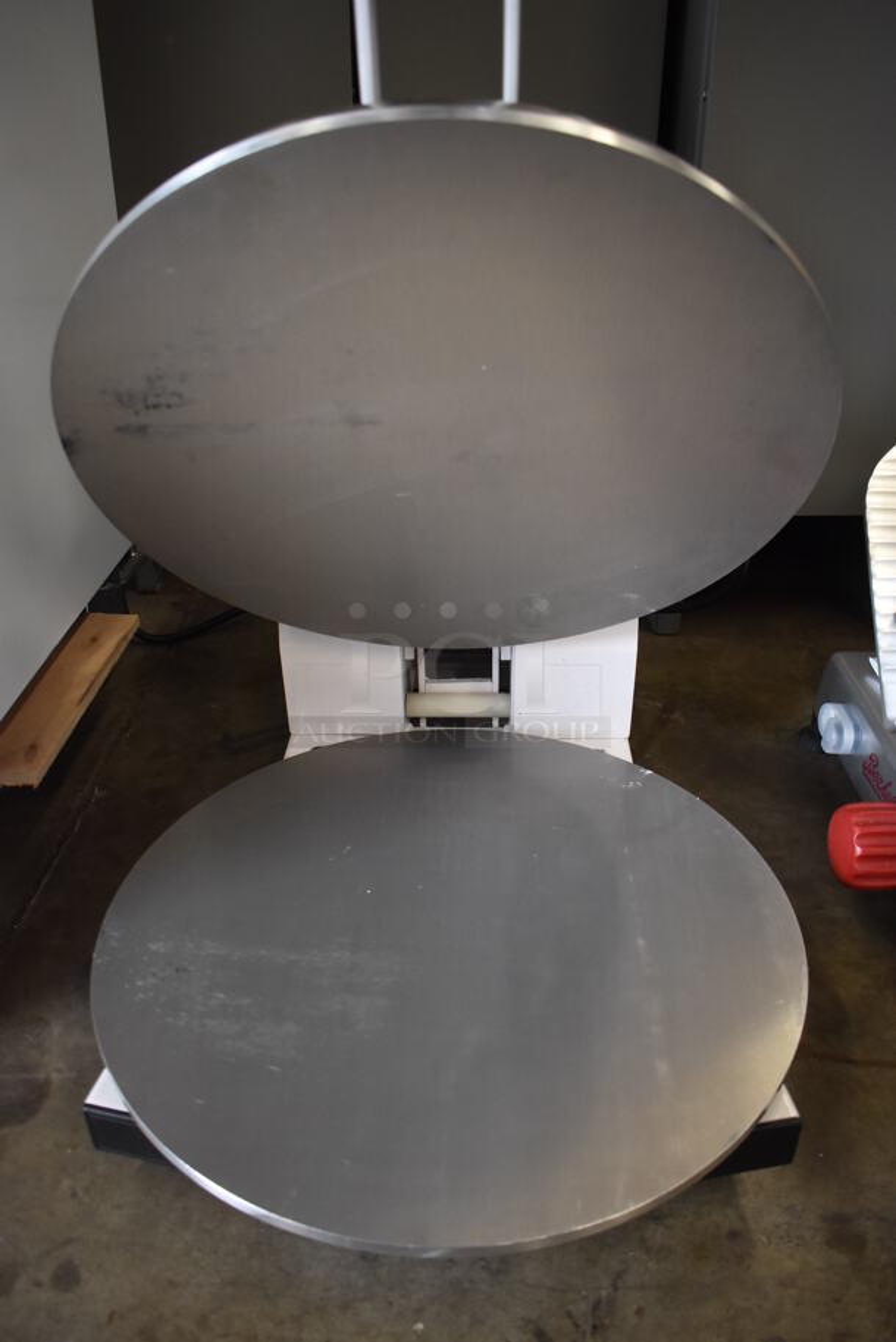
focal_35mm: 27
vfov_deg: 67.3
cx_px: 448
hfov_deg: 48.0
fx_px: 1006
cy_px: 671
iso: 1250
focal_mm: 18
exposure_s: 1/125
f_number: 3.5
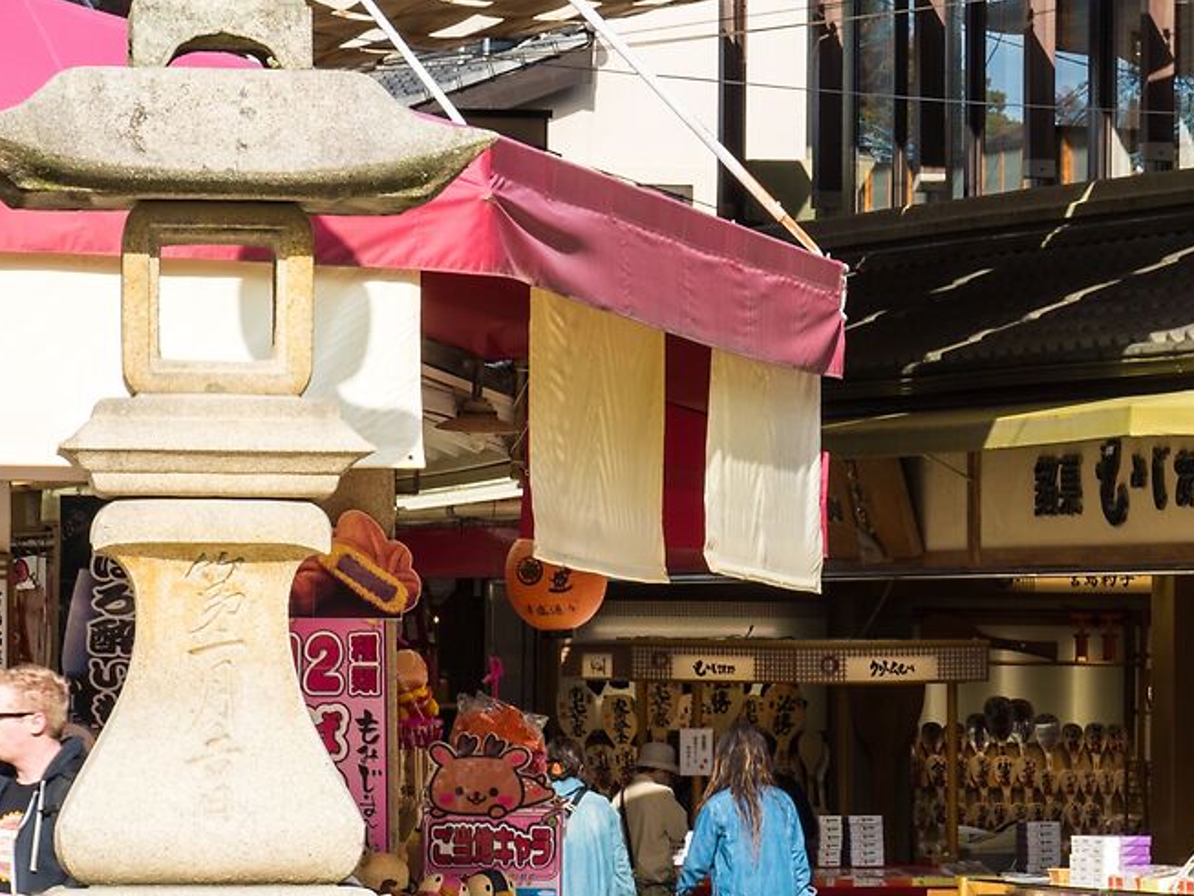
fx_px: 9142
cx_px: 1567
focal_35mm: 265
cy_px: 320
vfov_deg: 5.6
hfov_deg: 7.4
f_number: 11
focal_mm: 75
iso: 80
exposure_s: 1/80
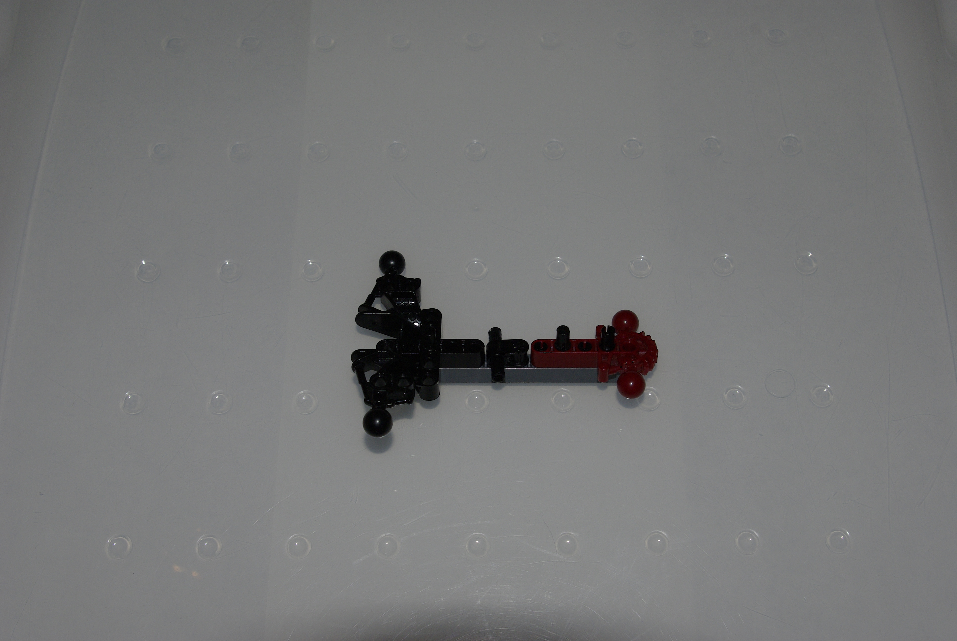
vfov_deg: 29.0
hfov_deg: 42.3
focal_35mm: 46
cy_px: 320
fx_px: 1238
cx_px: 478
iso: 400
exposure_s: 1/45
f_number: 8
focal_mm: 31
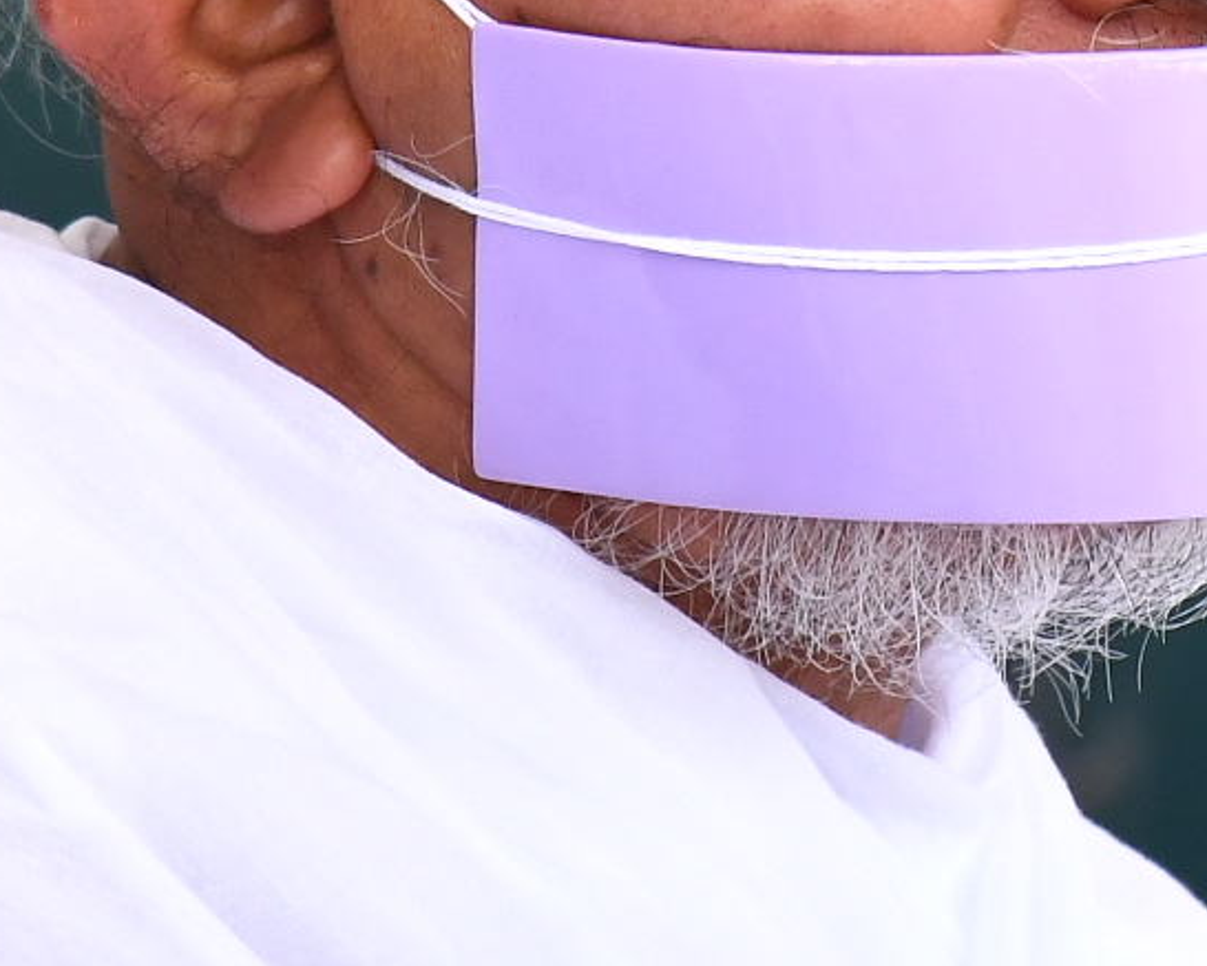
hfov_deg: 2.3
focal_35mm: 852
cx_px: 2021
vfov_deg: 1.8
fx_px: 30441
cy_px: -712
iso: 640
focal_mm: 120
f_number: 5
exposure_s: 1/250
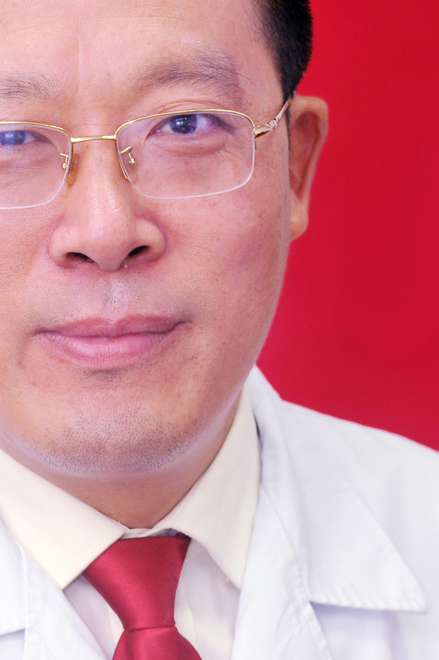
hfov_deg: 5.9
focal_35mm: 233
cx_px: 88
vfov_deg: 8.8
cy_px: 391
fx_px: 4268
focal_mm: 105
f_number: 6.3
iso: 1000
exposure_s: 1/40
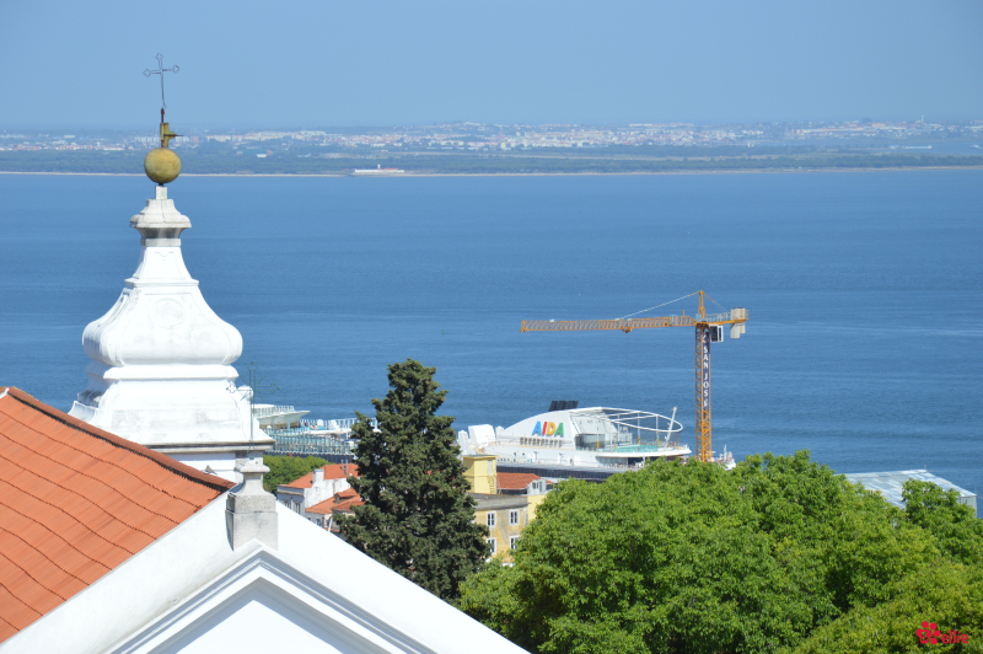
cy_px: 327
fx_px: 4297
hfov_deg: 13.1
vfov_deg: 8.7
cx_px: 492
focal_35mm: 158
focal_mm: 105
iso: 100
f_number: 8
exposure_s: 1/250
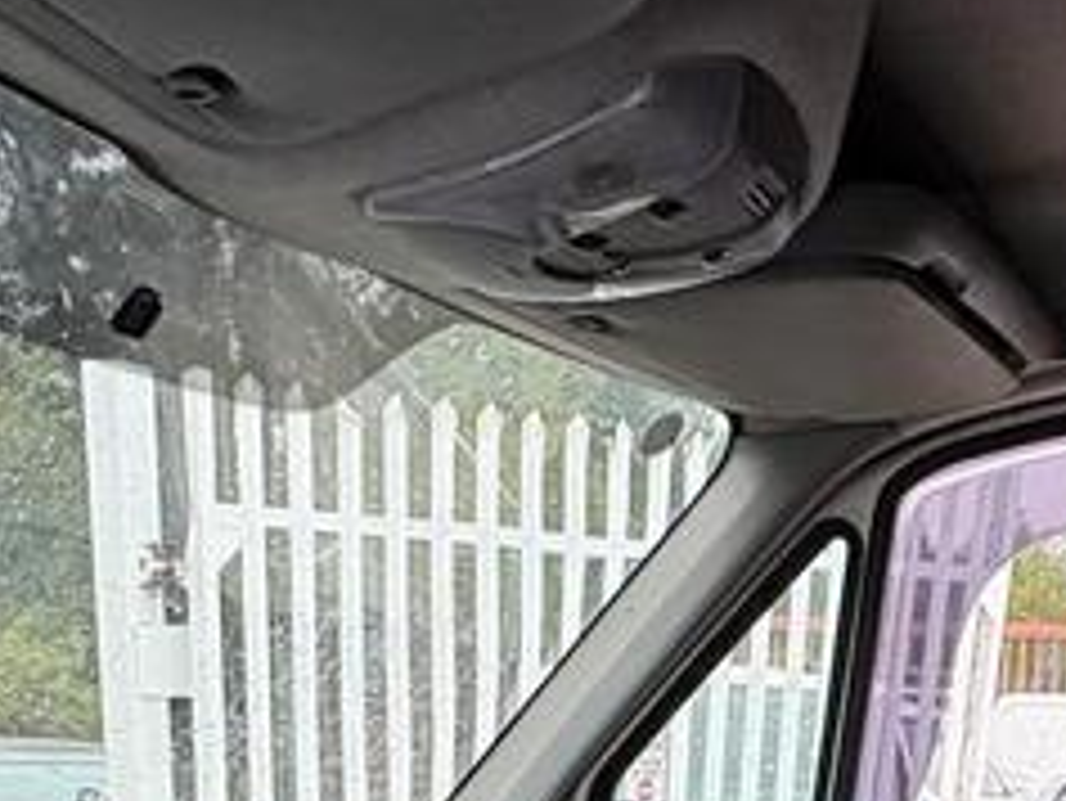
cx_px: 558
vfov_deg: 21.6
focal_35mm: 53
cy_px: 1296
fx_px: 1633
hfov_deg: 36.1
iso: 100
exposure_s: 1/118
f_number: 2.2
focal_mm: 2.22
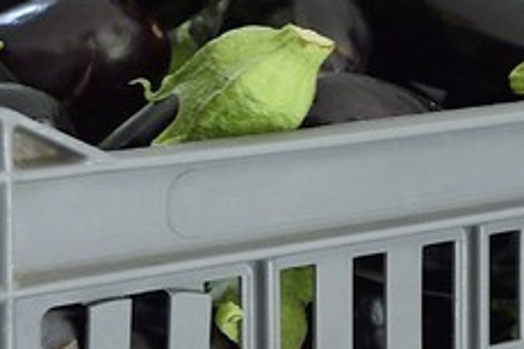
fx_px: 2836
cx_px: 1670
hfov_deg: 8.5
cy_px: -219
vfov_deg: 6.9
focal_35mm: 195
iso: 800
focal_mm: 28
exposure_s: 1/125
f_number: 3.5
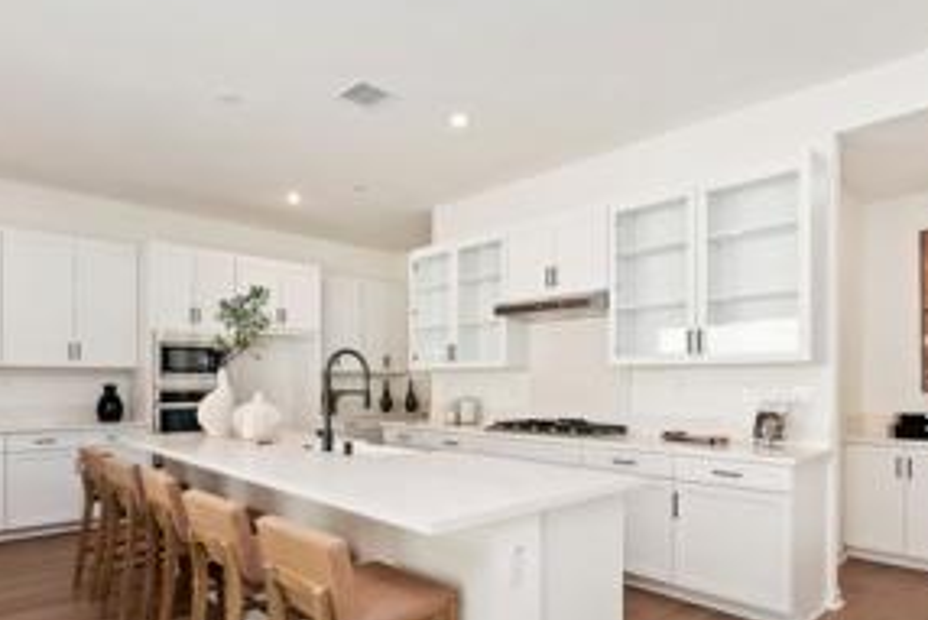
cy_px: 380
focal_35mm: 22
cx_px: 409
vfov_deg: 56.7
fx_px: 567
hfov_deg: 78.2
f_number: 10
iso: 500
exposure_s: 1/13
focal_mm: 14
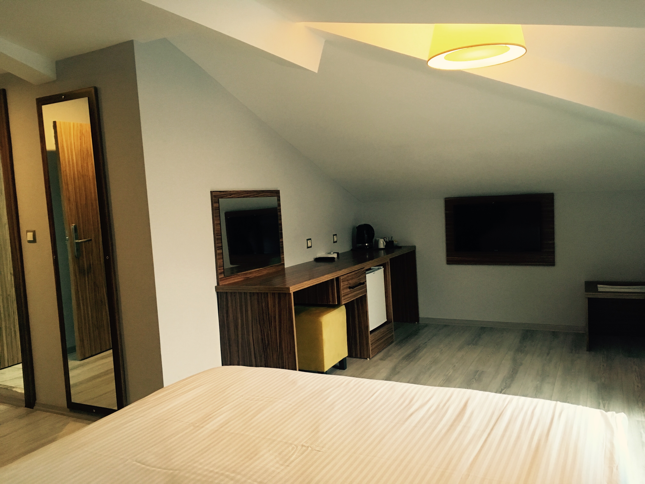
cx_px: 322
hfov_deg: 61.7
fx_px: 540
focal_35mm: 29
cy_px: 242
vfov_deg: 48.2
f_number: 2.2
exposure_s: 1/33
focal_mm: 4.15
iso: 160
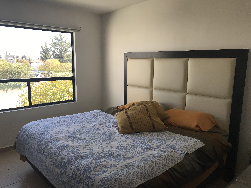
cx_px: 126
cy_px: 94
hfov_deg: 63.4
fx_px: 203
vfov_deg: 49.7
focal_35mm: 28
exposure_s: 1/317
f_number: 1.8
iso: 20
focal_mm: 3.99
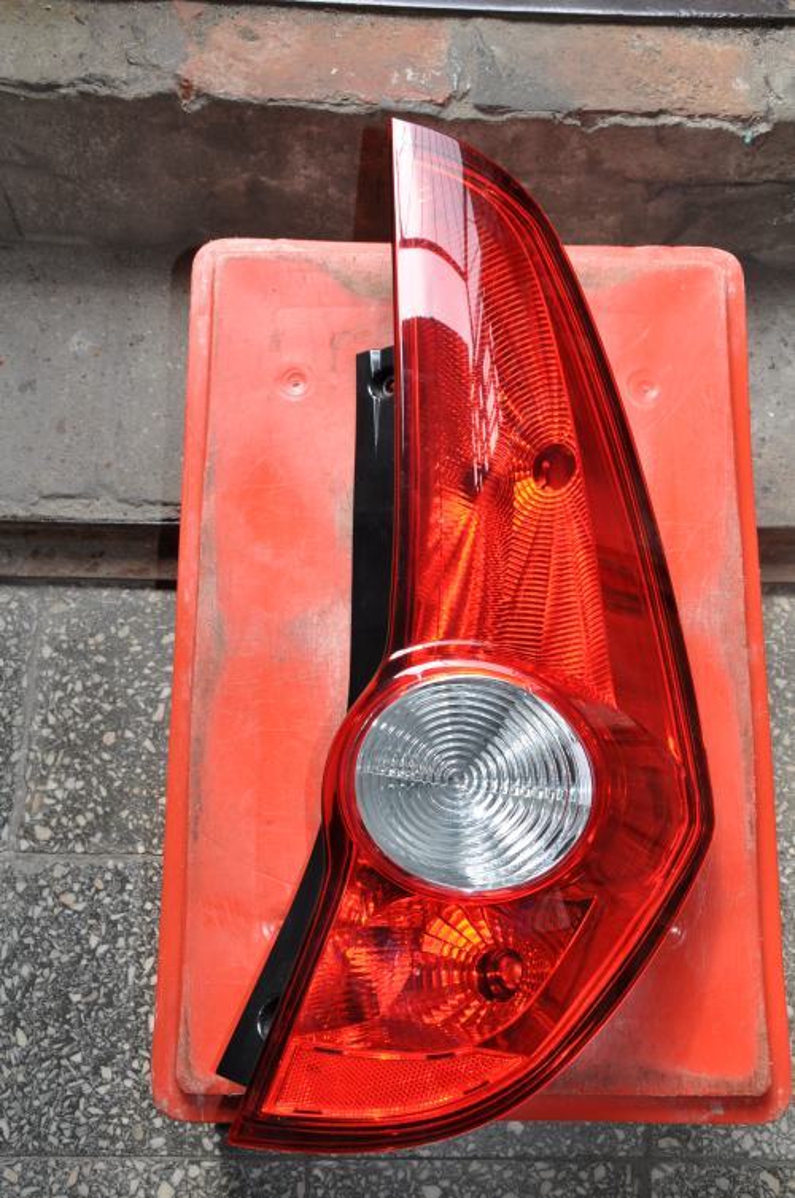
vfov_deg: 53.2
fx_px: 1196
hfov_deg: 36.8
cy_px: 599
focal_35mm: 36
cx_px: 398
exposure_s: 1/20
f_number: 8
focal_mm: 24
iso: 200
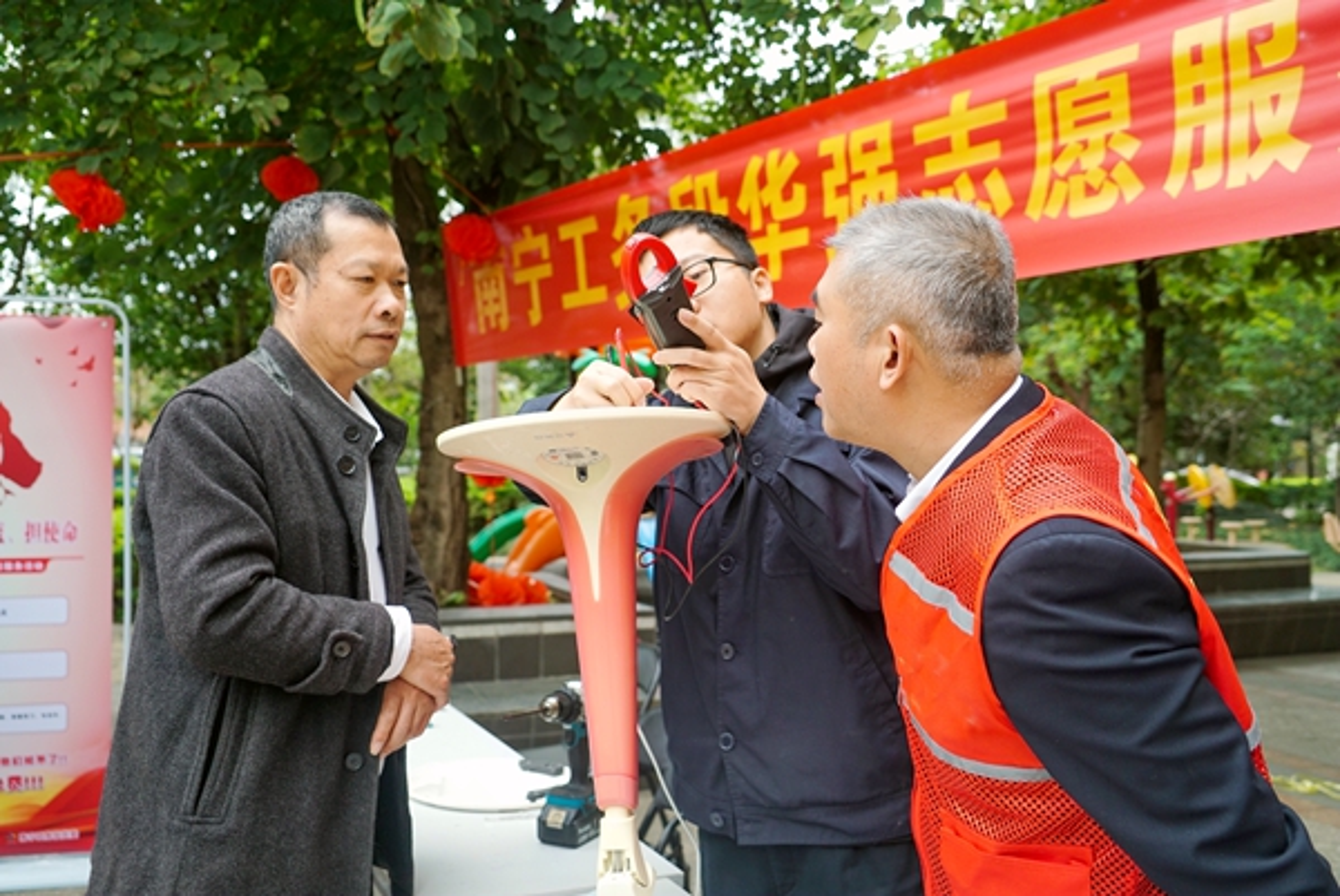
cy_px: 448
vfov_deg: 40.0
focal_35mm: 33
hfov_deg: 57.2
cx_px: 670
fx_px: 1229
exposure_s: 1/160
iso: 400
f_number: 4.5
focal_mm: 33
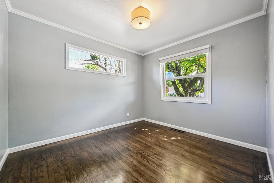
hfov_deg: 104.3
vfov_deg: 81.2
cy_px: 92
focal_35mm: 14
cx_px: 137
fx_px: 107
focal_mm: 14
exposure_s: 1/30
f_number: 13
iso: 1600
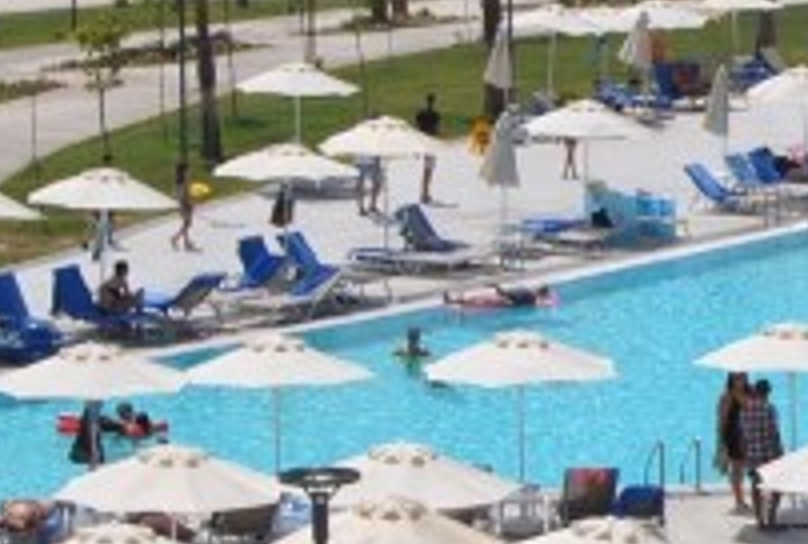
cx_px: 1190
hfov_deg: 9.8
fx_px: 4592
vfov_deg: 6.8
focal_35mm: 204
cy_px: 308
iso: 100
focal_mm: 24
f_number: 9
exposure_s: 1/320
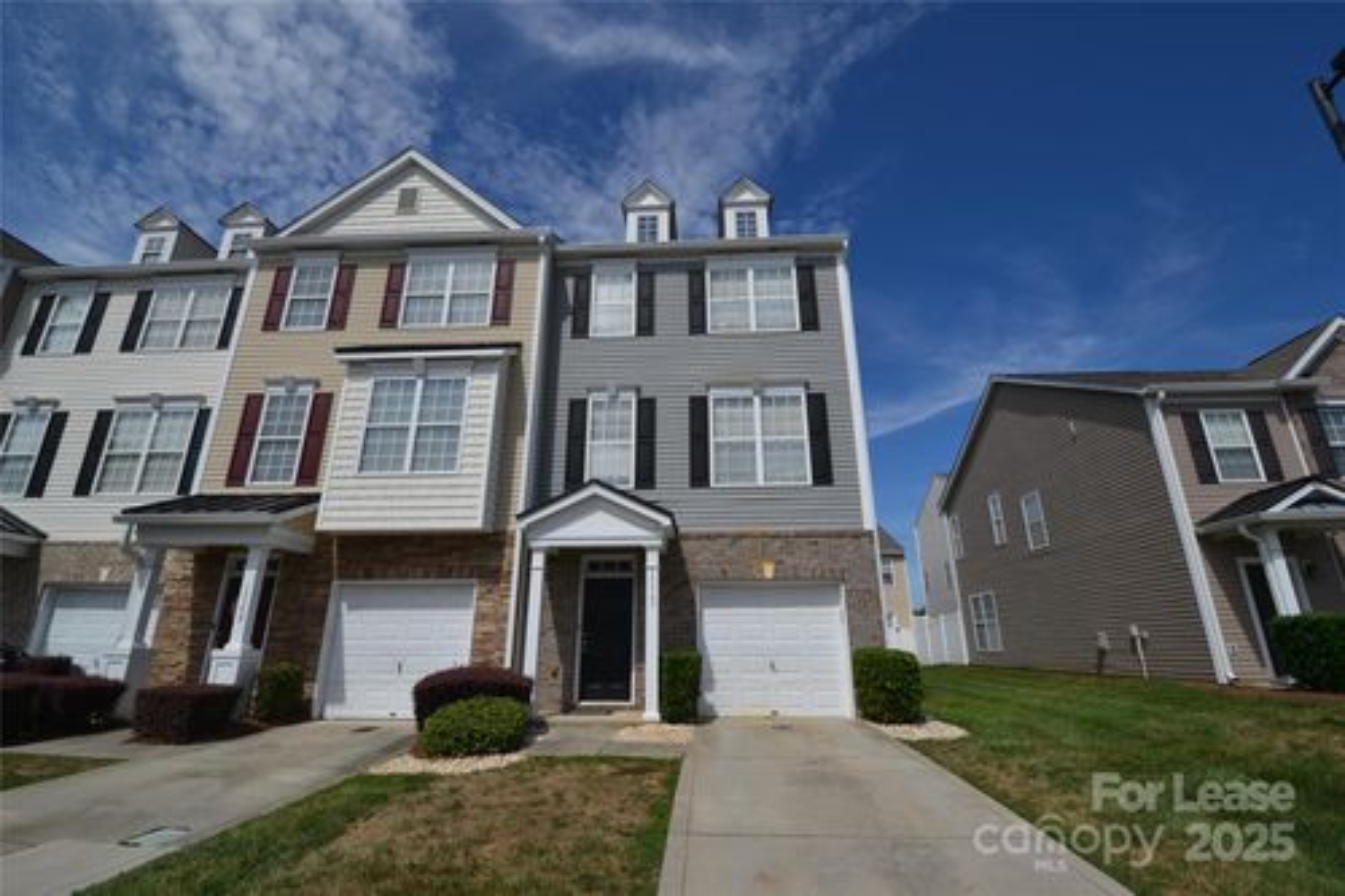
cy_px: 448
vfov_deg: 77.3
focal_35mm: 15
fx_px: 560
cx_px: 672
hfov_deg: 100.4
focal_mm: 10
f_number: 9
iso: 100
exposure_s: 1/320
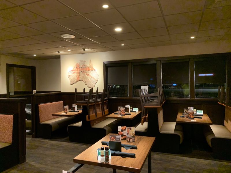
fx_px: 174
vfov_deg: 53.1
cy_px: 86
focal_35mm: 26
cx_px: 116
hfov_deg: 67.3
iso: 640
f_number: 1.8
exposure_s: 1/30
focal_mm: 4.25
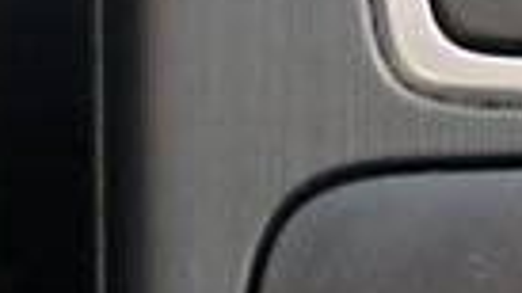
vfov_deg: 5.5
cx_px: 621
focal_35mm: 215
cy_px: -310
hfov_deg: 9.9
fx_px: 2975
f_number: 4
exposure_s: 1/60
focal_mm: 44
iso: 160
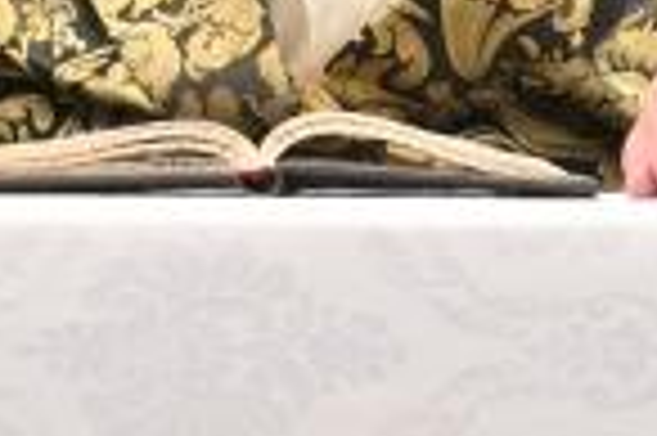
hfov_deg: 1.0
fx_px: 38391
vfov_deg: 0.7
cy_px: -512
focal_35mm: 2106
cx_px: 243
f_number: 2.8
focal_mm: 200
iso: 200
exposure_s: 1/250
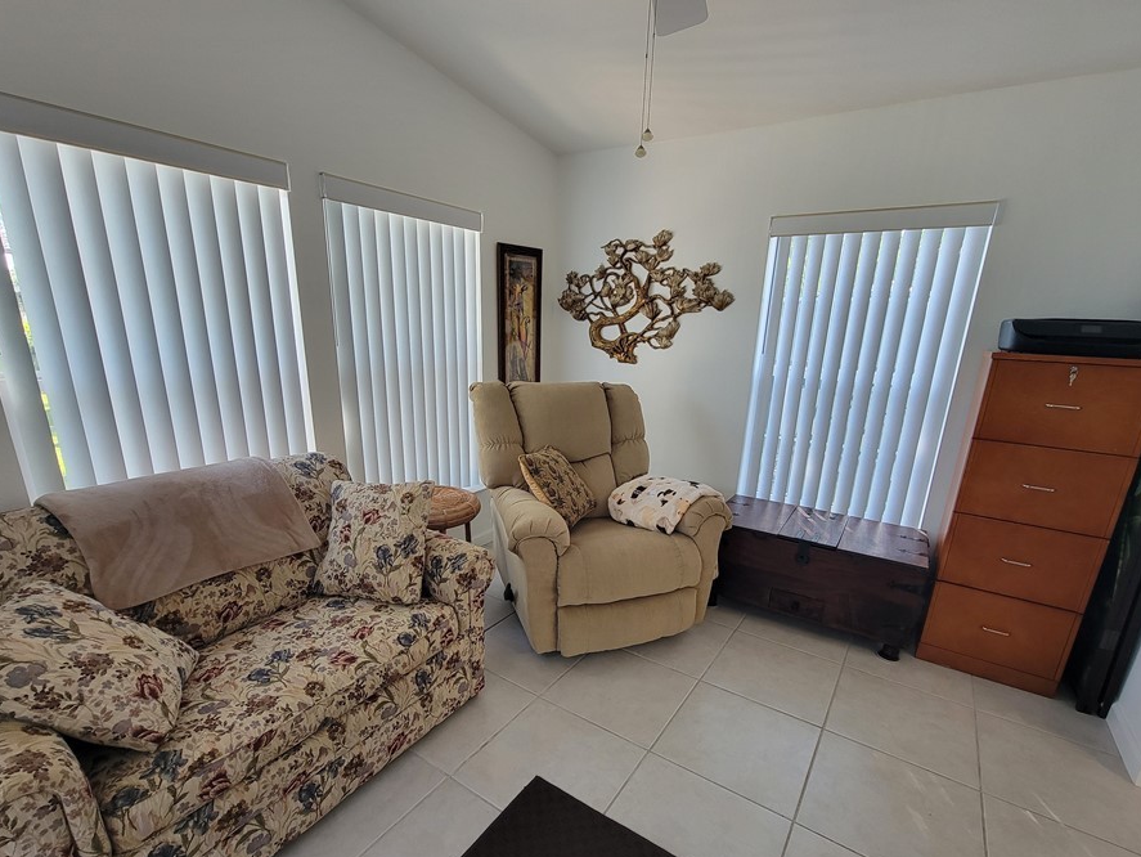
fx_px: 495
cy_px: 463
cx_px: 571
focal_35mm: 15
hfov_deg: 98.1
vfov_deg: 81.6
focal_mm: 2.2
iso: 125
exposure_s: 1/60
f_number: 2.2
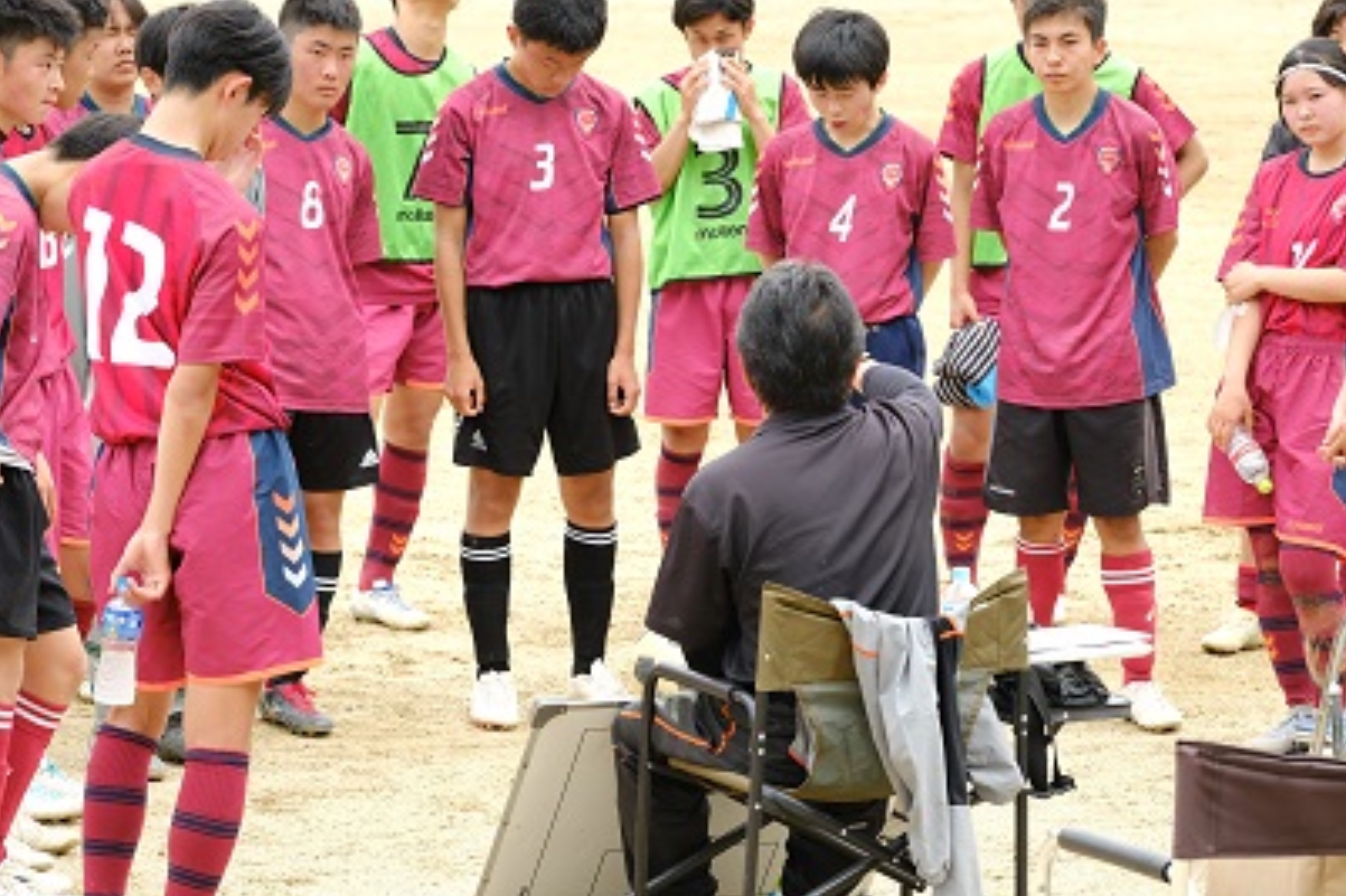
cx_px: 695
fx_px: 5456
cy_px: 391
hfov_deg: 14.1
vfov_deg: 9.4
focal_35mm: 146
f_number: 5
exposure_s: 1/250
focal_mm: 78.3
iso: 320
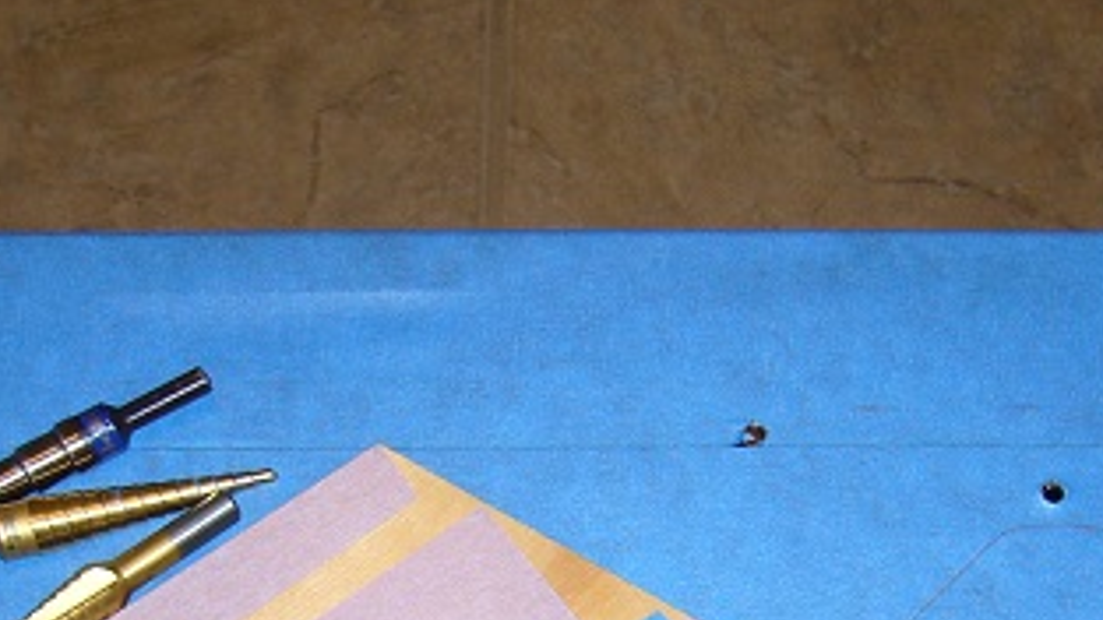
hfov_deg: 27.2
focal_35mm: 78
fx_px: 2281
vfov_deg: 15.0
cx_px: 589
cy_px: 743
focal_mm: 5.8
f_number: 2.8
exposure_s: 1/30
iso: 100
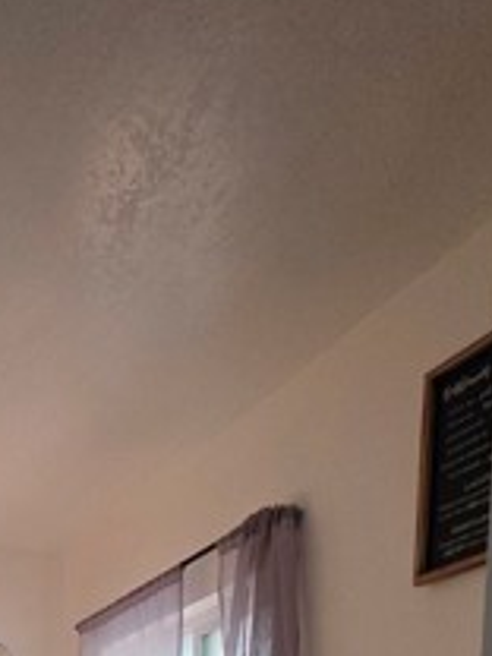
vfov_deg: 30.6
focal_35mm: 40
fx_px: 758
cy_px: 940
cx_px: 6
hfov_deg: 33.1
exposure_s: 1/60
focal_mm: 2.2
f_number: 1.9
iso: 1000
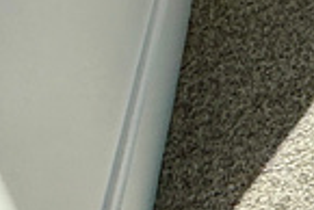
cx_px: 1005
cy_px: -299
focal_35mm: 103
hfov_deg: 10.6
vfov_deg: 11.1
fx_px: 899
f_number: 2.2
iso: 64
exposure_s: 1/726
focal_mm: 2.22
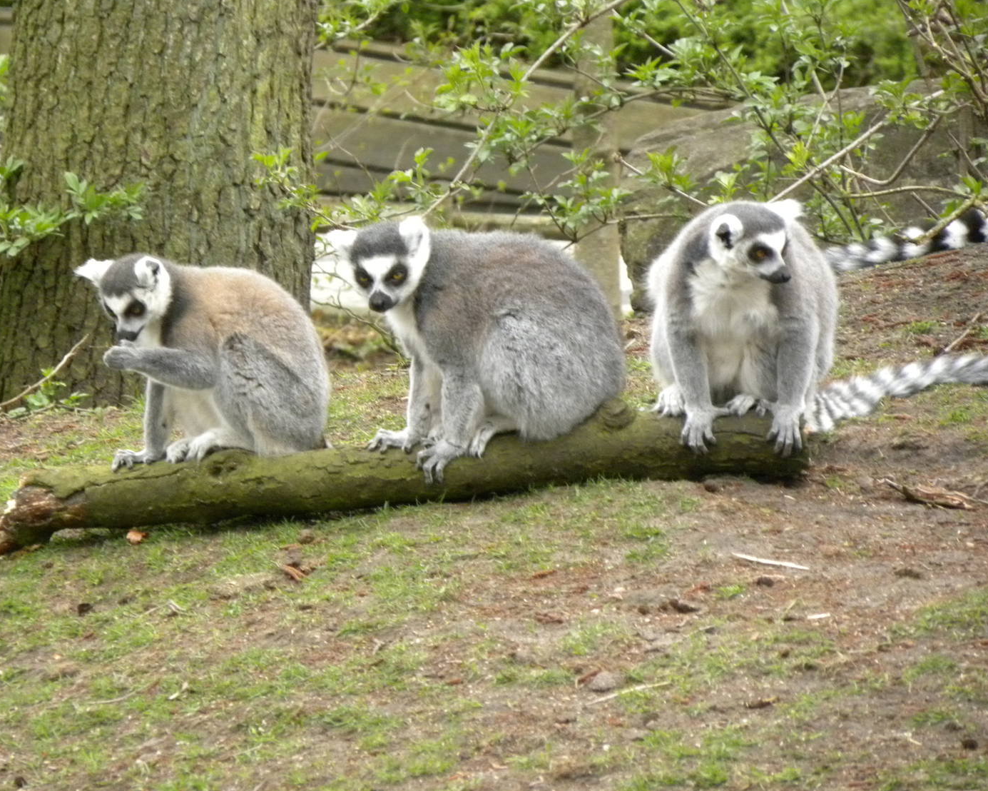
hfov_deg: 4.6
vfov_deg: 3.6
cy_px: 396
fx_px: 12427
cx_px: 427
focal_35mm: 425
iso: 400
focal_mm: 67.2
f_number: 5
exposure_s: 1/173
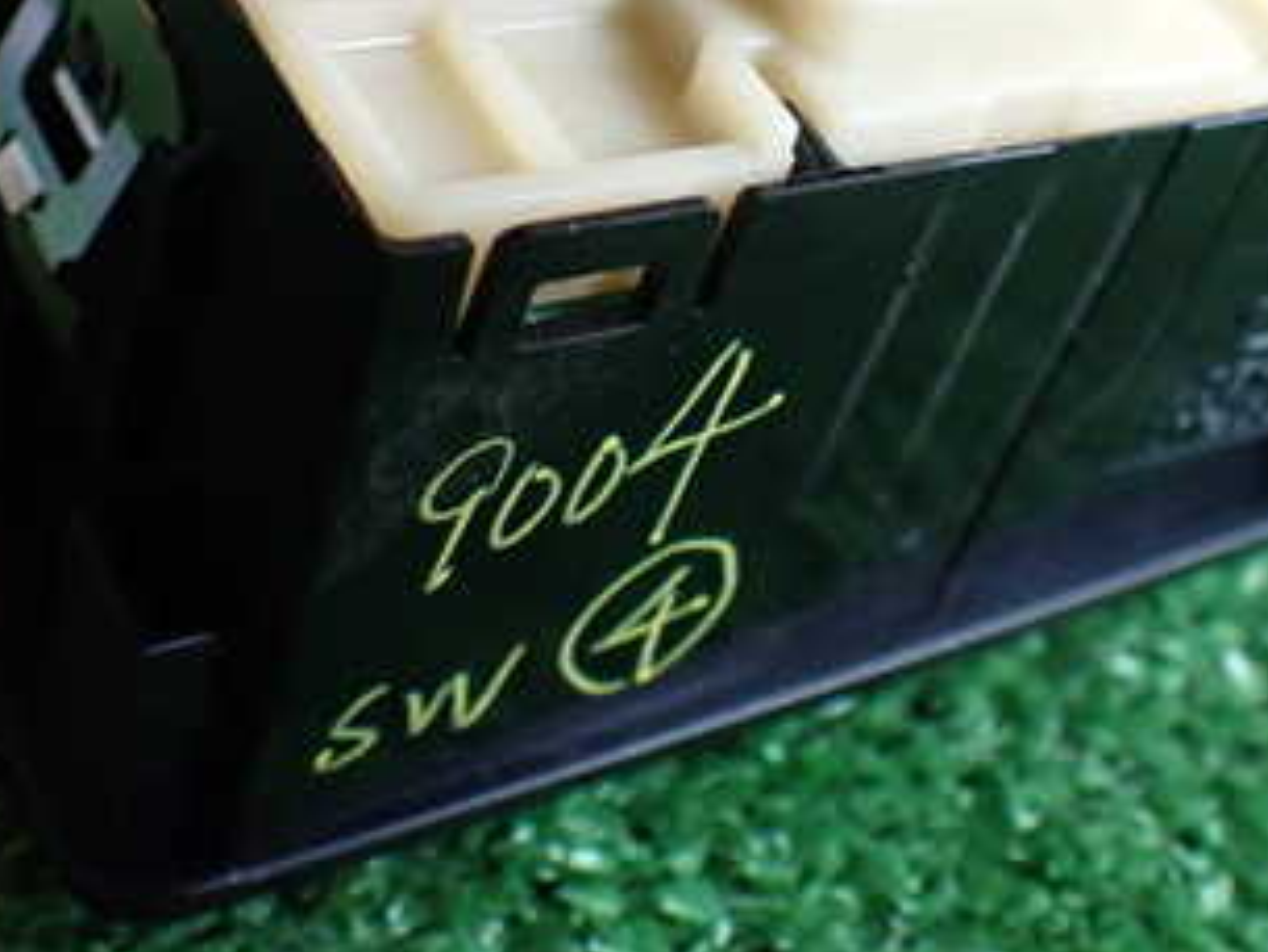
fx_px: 2162
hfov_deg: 32.7
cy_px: 166
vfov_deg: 24.4
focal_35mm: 59
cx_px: 586
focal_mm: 5.4
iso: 500
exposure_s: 1/125
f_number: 2.3
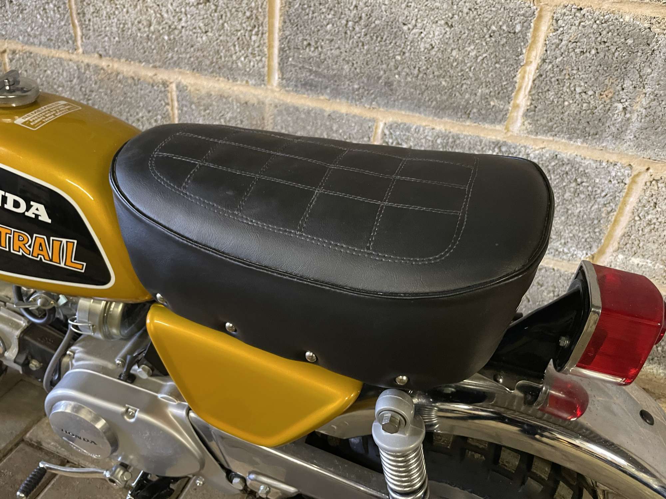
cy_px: 250
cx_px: 333
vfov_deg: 53.1
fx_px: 500
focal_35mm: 26
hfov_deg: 67.3
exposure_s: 1/33
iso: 640
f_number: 1.6
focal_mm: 4.2
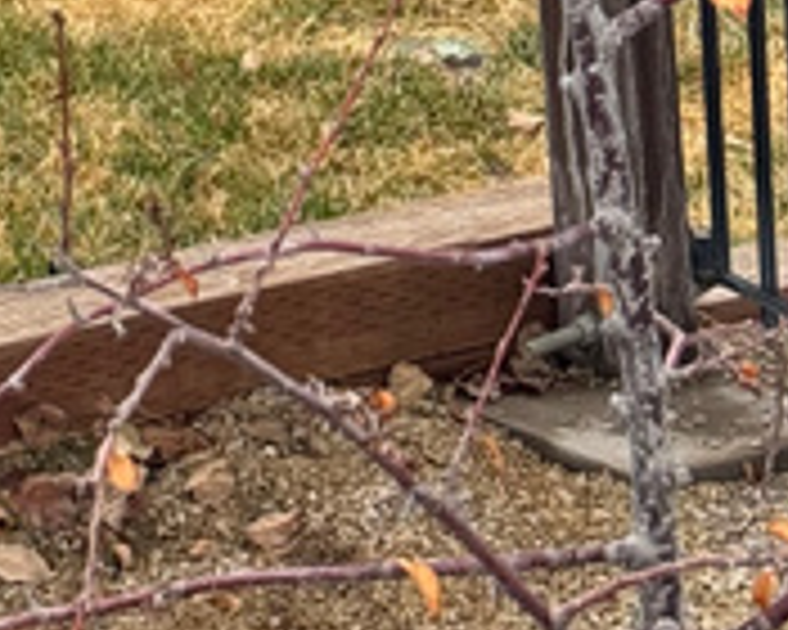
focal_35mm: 206
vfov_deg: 7.0
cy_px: -976
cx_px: -446
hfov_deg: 9.1
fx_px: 4804
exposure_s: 1/715
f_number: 1.78
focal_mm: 6.76
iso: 64
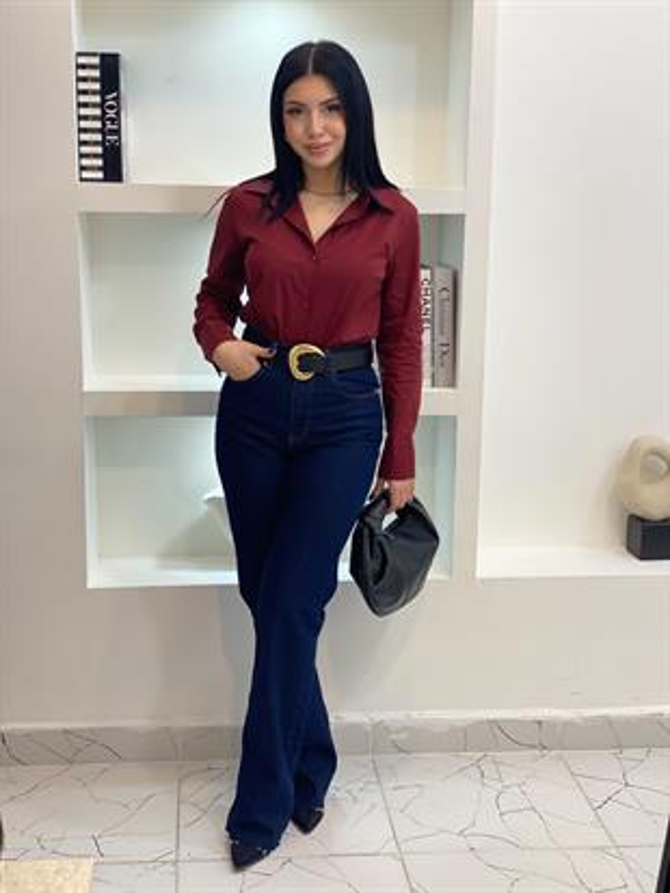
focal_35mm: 52
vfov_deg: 36.8
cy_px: 446
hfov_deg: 28.0
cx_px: 335
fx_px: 1341
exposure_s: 1/100
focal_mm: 6
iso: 100
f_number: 2
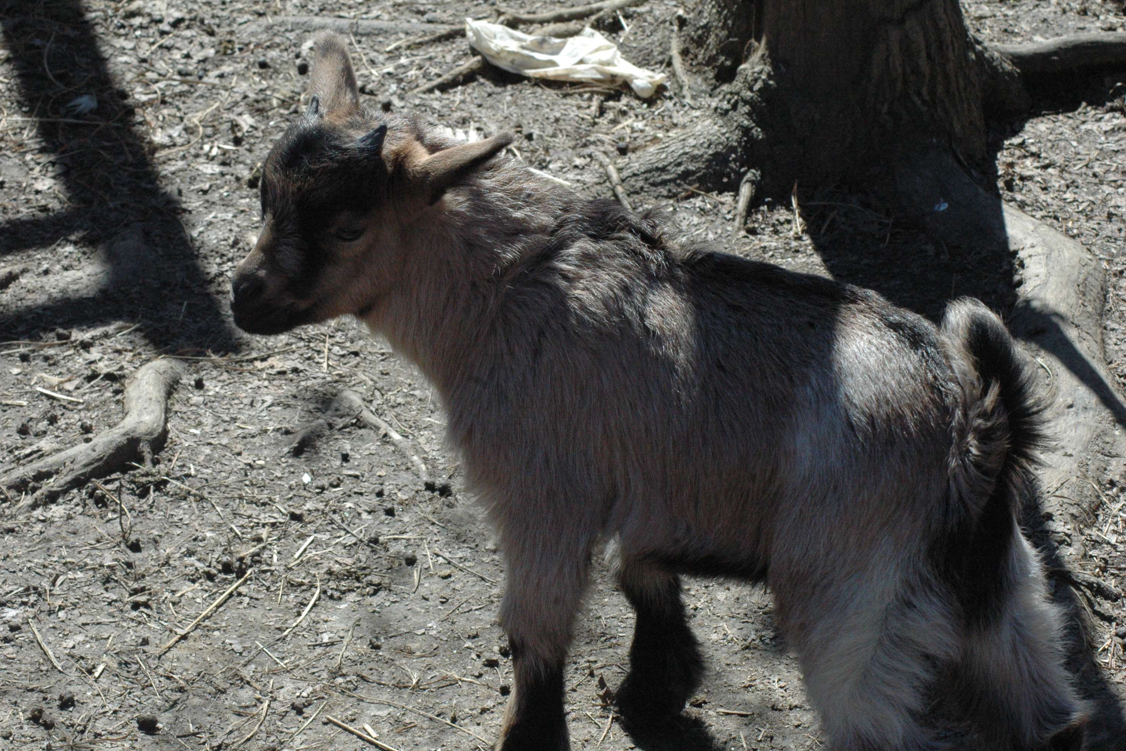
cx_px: 559
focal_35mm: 106
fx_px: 3315
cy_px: 374
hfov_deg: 19.3
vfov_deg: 12.9
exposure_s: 1/640
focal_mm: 70
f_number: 13
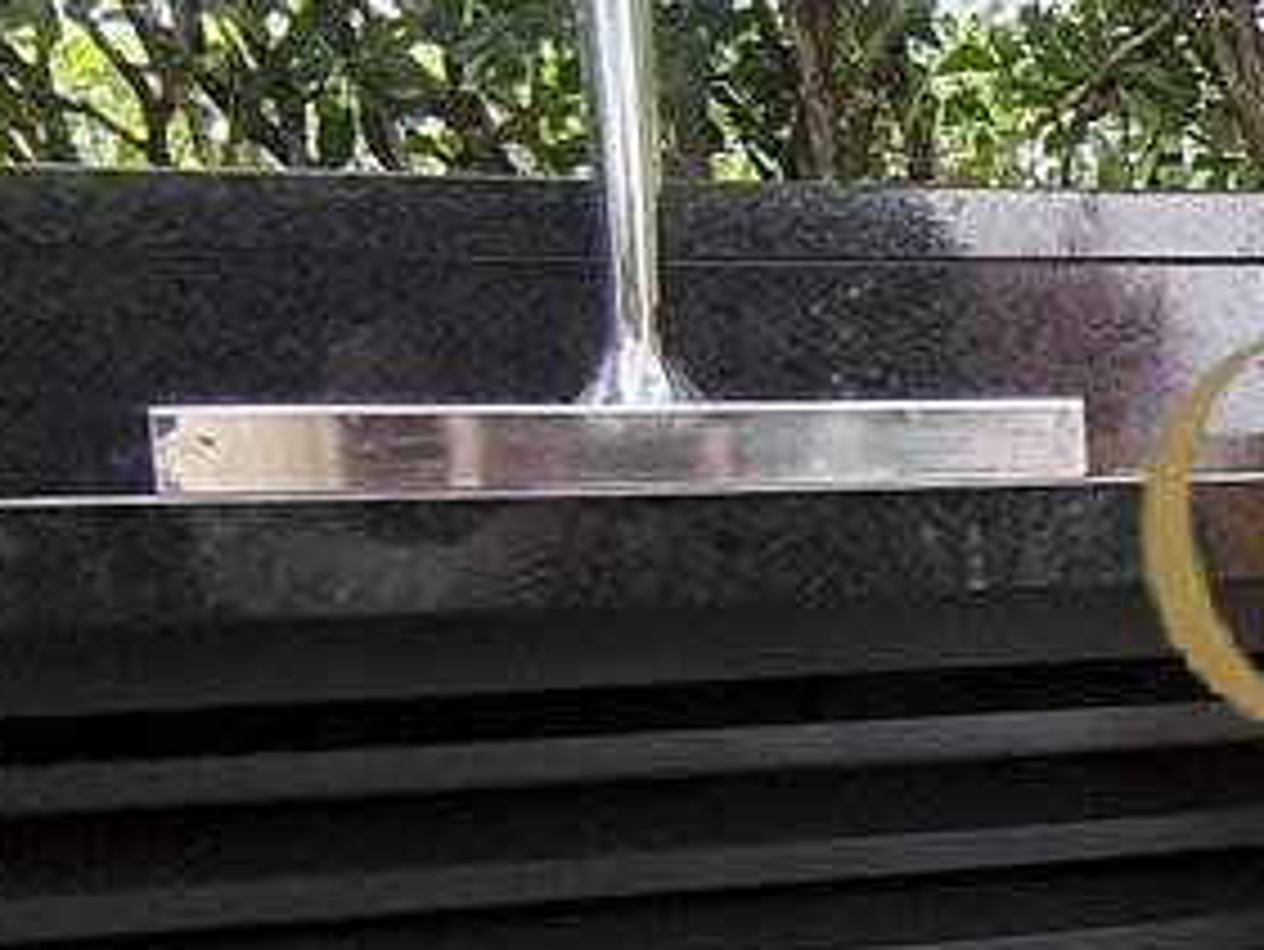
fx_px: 2996
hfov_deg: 18.2
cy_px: 698
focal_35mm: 82
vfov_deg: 17.9
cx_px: 2344
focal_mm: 1.65
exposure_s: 1/161
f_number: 2.2
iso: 50
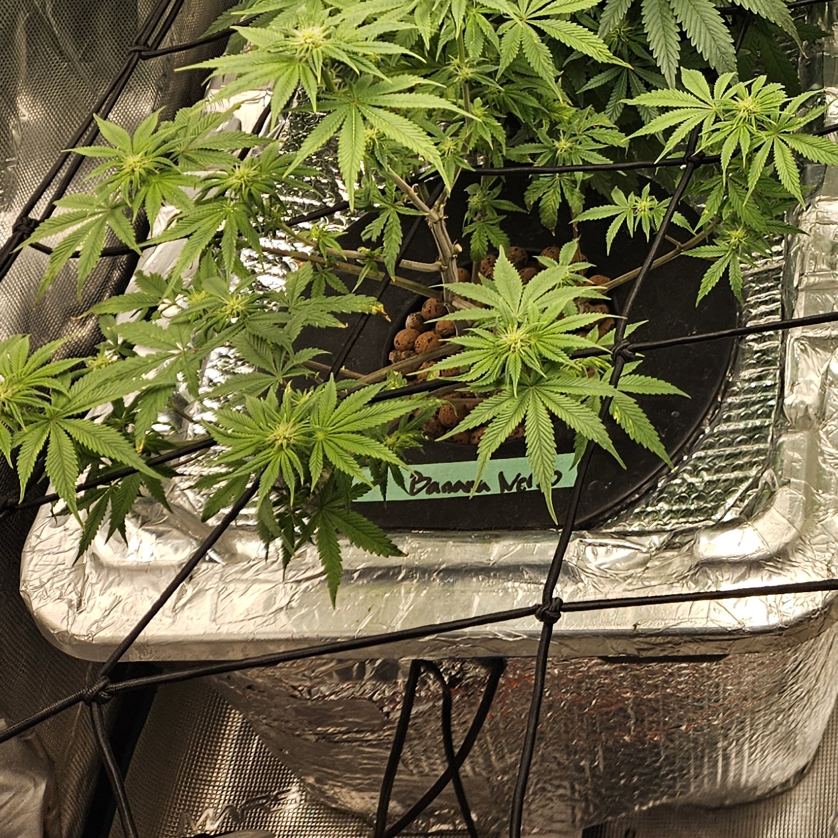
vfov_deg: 24.5
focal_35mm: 65
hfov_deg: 24.0
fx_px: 1780
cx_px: 1021
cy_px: -113
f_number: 1.8
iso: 25
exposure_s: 1/565
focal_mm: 5.4
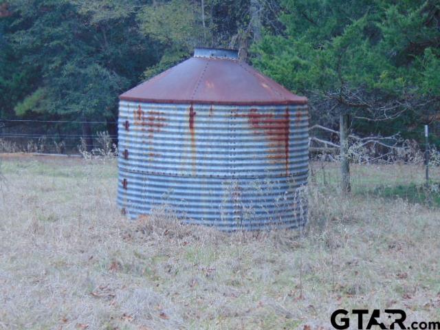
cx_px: 220
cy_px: 165
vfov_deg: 13.7
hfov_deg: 18.2
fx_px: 1373
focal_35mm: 108
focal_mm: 19.4
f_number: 3.9
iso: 80
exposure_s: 1/60
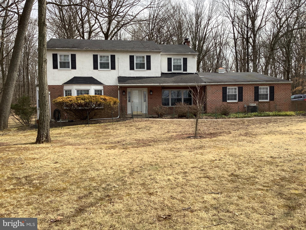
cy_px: 115
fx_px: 274
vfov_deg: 45.4
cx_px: 153
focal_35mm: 31
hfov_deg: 58.4
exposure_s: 1/668
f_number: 2.4
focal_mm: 3.3
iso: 25
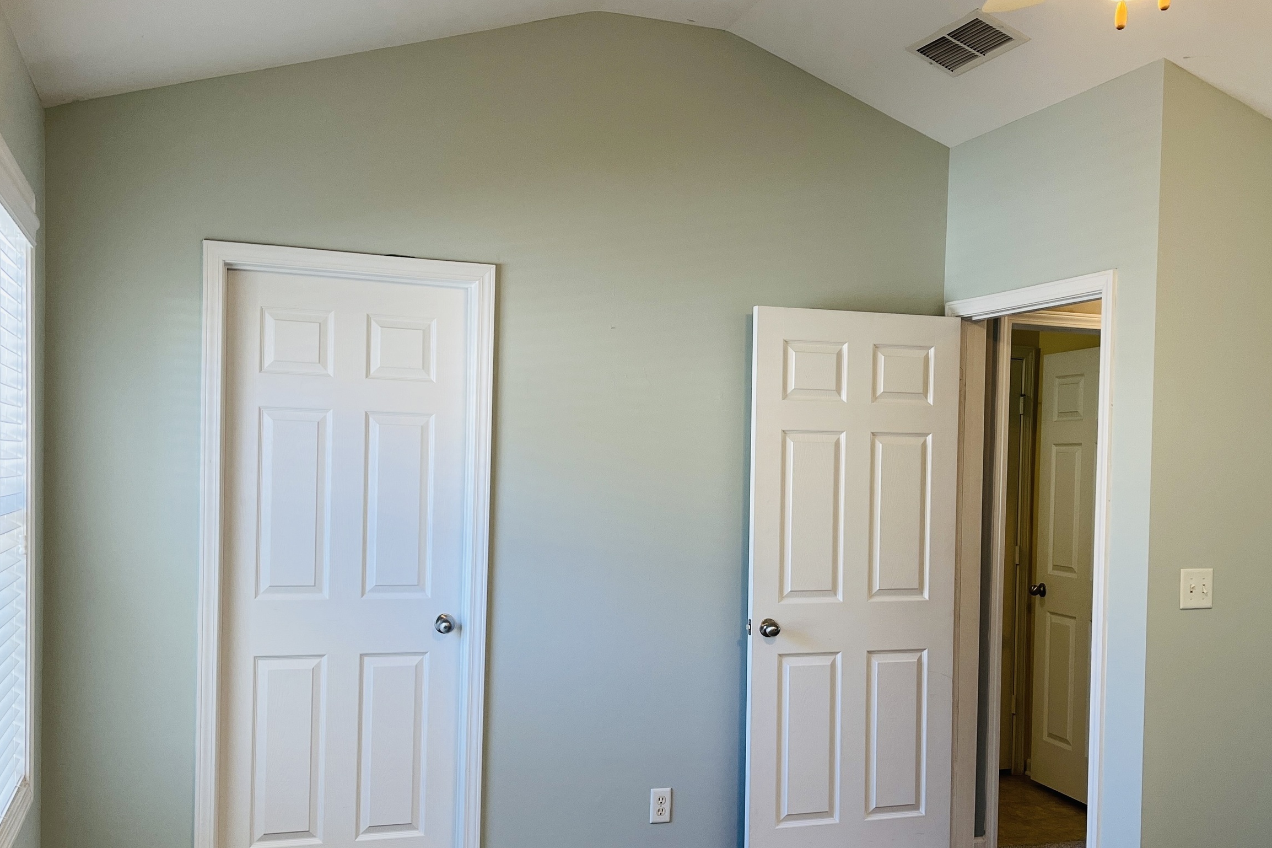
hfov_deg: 53.1
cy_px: 503
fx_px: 1272
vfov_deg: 36.7
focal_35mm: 36
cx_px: 699
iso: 100
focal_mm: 5.1
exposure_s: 1/120
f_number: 1.6
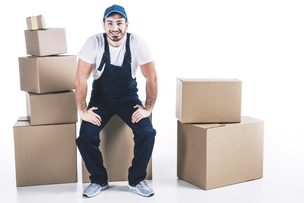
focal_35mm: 50
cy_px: 102
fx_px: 422
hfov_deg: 39.6
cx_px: 152
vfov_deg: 27.0
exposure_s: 1/160
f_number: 6.3
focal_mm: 50
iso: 125
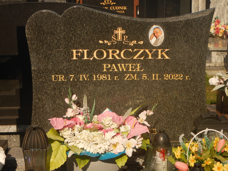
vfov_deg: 21.9
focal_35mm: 67
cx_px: 114
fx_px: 441
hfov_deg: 29.0
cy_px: 86
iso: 125
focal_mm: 12
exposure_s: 1/1250
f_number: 4.5
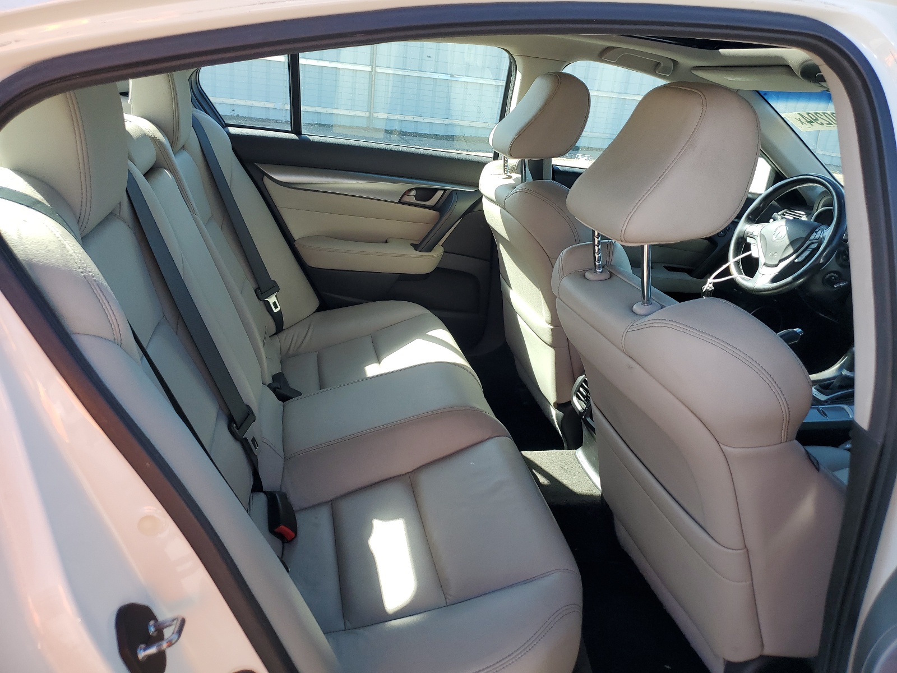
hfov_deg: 67.3
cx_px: 448
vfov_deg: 53.1
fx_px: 674
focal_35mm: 26
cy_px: 336
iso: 50
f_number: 1.5
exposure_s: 1/476
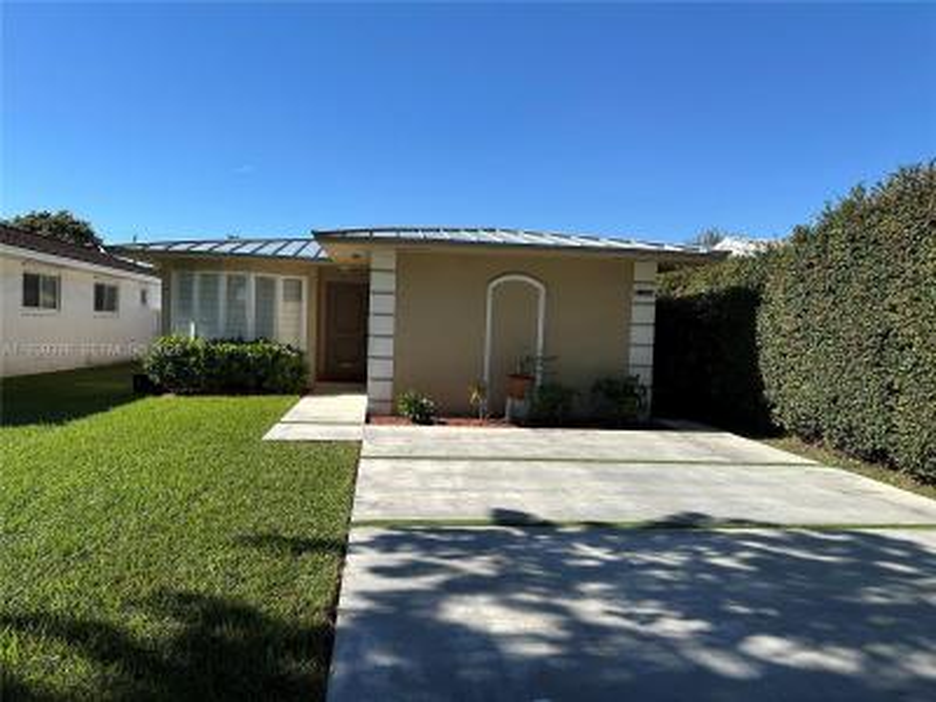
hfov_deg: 71.6
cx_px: 468
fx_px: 649
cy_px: 351
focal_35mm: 24
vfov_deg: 56.8
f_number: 1.78
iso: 80
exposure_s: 1/4184
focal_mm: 6.86
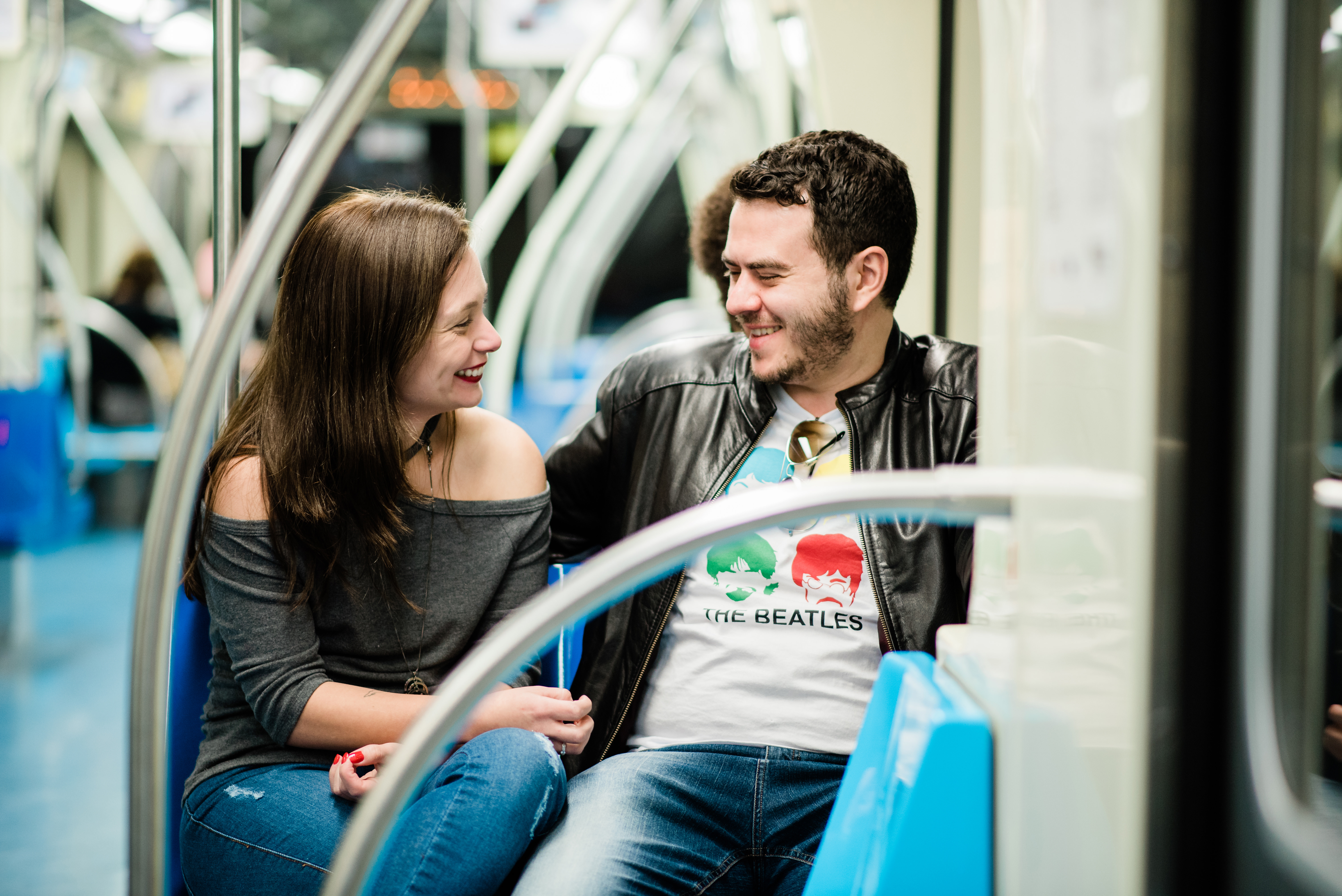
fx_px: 3170
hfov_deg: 23.9
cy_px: 448
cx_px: 671
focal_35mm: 85
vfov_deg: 16.1
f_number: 2
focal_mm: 85
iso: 720
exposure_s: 1/125
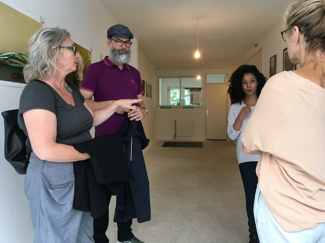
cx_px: 162
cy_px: 122
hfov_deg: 61.7
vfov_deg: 48.2
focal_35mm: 29
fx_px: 272
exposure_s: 1/33
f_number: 2.2
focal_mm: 4.15
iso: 64
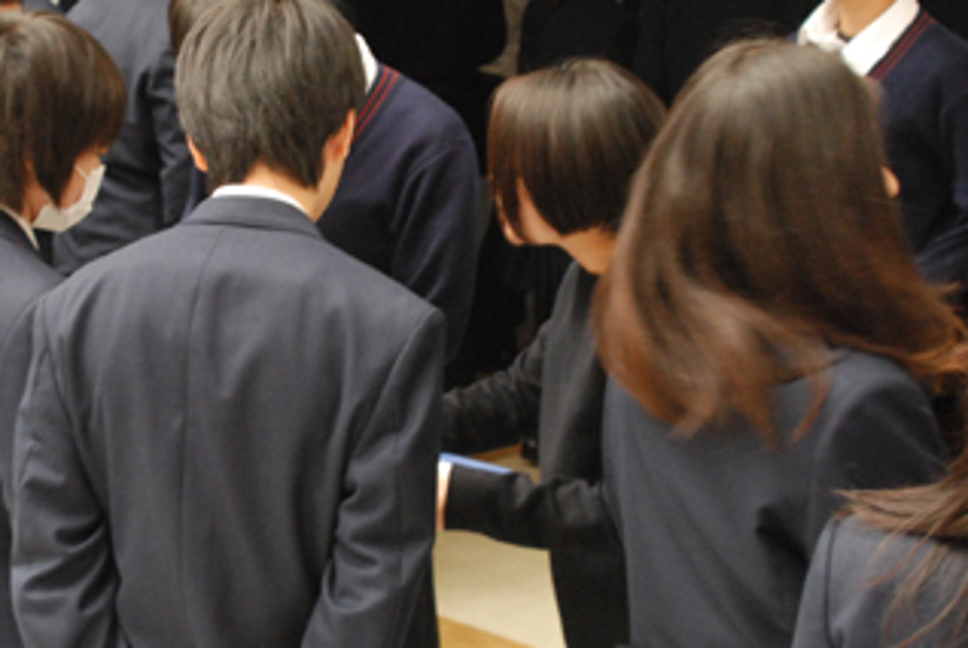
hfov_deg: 23.8
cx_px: 335
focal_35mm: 85
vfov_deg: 16.1
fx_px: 2289
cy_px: 332
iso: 1600
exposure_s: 1/60
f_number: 5
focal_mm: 30
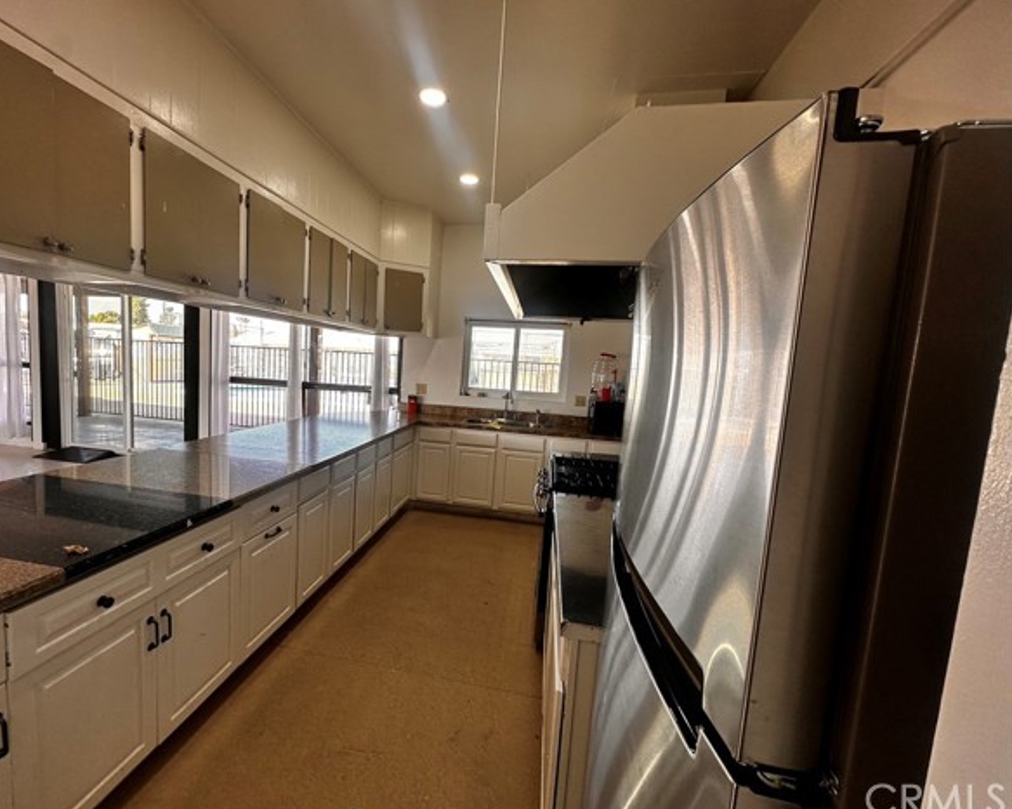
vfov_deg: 84.0
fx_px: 449
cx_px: 460
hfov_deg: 96.6
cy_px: 408
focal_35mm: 15
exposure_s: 1/124
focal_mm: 2.22
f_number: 2.2
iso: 40
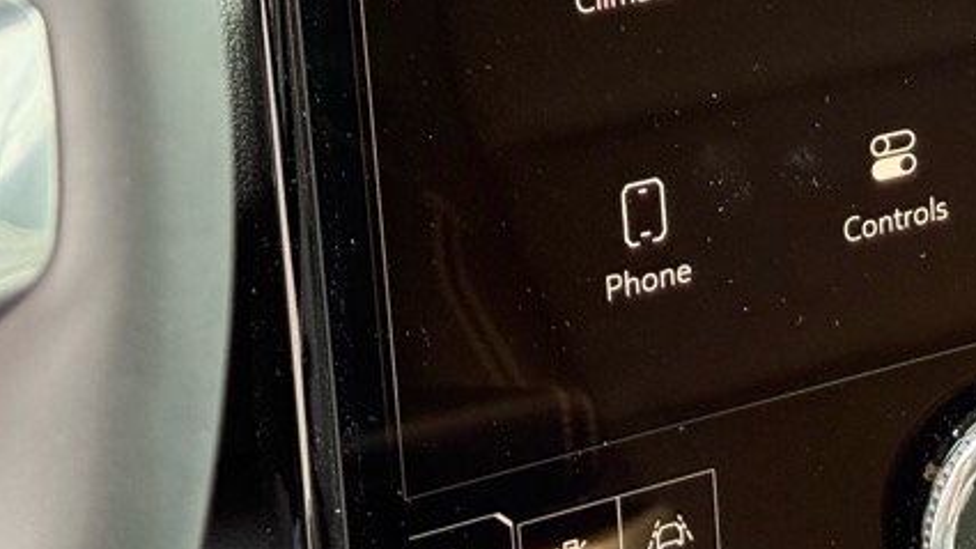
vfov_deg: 9.4
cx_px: 990
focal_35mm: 126
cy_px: -186
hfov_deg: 16.6
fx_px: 3261
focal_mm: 6.76
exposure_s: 1/60
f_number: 1.78
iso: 200
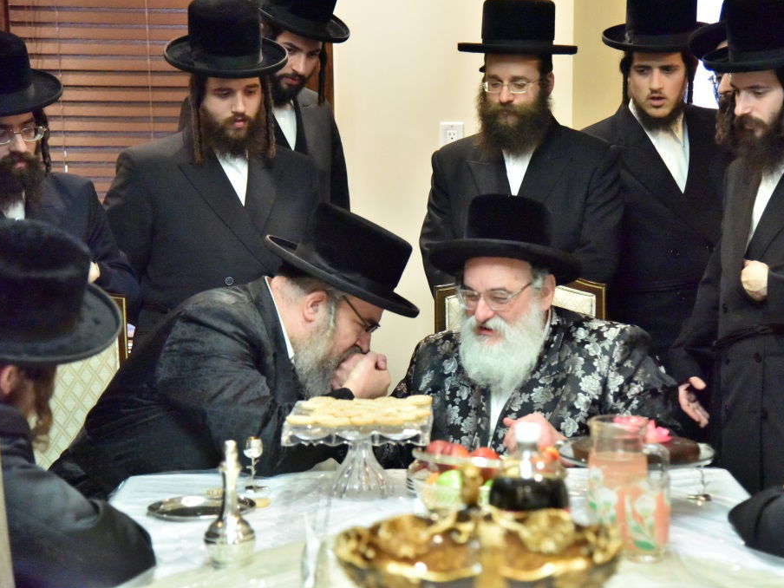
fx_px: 1925
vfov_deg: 17.4
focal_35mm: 85
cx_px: 430
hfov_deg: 23.0
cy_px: 295
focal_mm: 78
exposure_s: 1/200
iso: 12800
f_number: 4
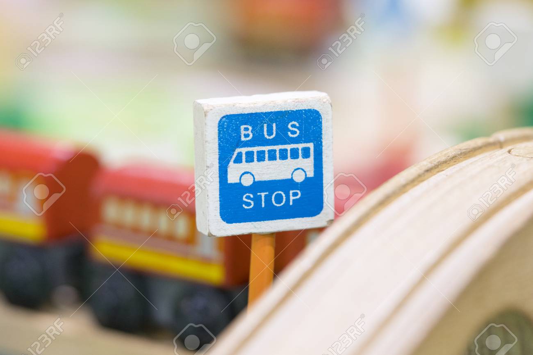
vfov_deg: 10.2
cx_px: 266
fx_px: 1998
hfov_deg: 15.2
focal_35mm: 135
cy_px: 178
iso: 640
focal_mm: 90
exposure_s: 1/100
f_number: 3.2
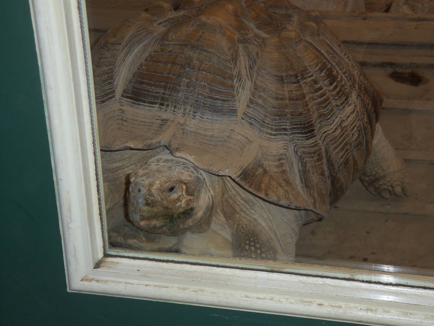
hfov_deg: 31.2
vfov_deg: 23.7
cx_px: 217
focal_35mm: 62
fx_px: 777
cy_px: 163
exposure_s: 1/60
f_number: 4.8
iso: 100
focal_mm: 10.9
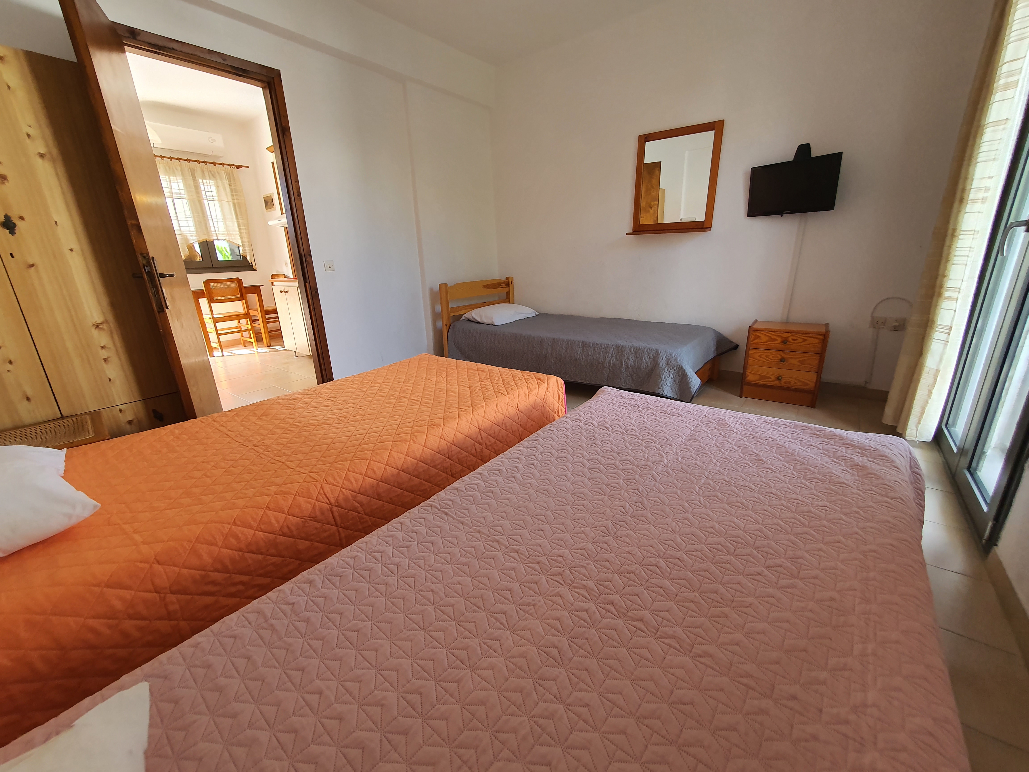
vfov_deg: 89.9
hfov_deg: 106.2
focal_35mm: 13
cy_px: 386
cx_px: 514
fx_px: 386
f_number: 2.2
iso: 100
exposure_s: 1/60
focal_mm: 1.8
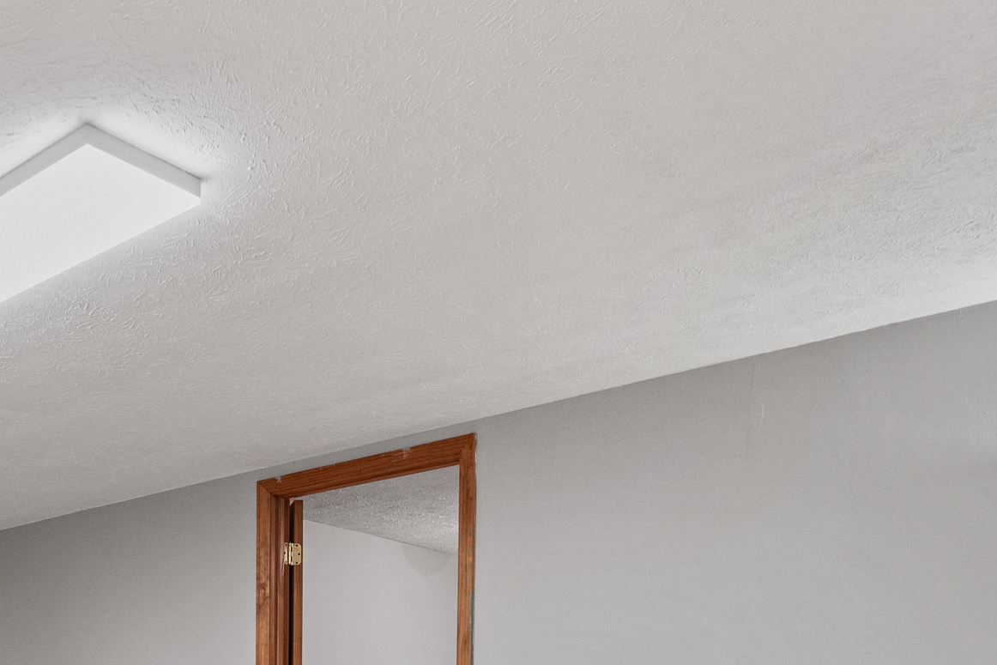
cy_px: 754
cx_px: -14
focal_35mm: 37
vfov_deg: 31.4
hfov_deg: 43.8
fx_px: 1025
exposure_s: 1/20
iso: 640
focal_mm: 14
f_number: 6.3
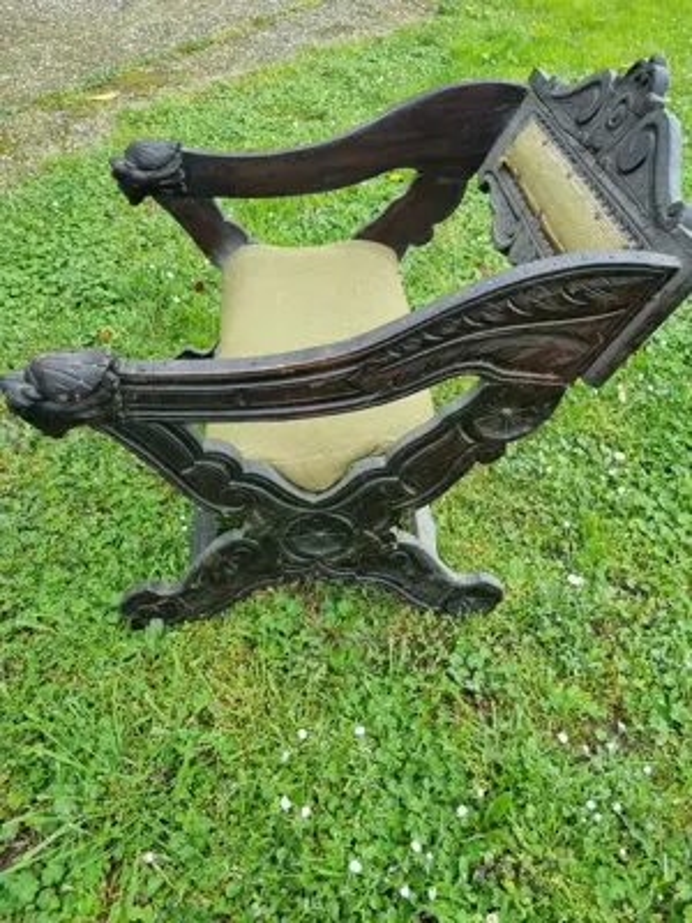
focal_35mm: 26
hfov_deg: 53.1
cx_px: 346
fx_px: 693
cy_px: 462
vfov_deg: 67.3
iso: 50
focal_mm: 5.4
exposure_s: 1/265
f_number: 1.8
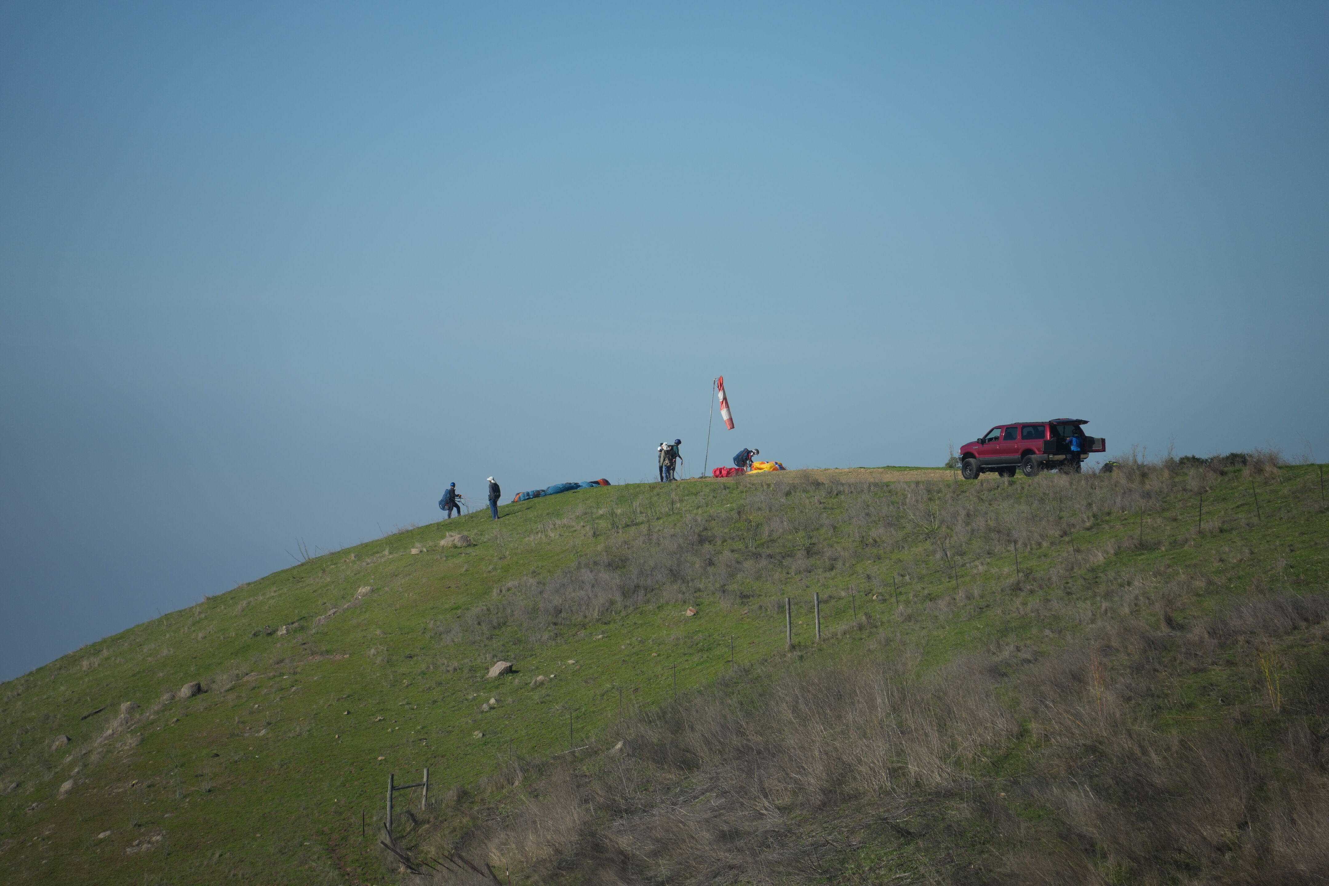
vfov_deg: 6.6
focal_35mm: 207
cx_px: 664
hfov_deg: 9.9
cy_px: 443
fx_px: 7641
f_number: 7.1
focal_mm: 207
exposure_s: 1/1600
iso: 250
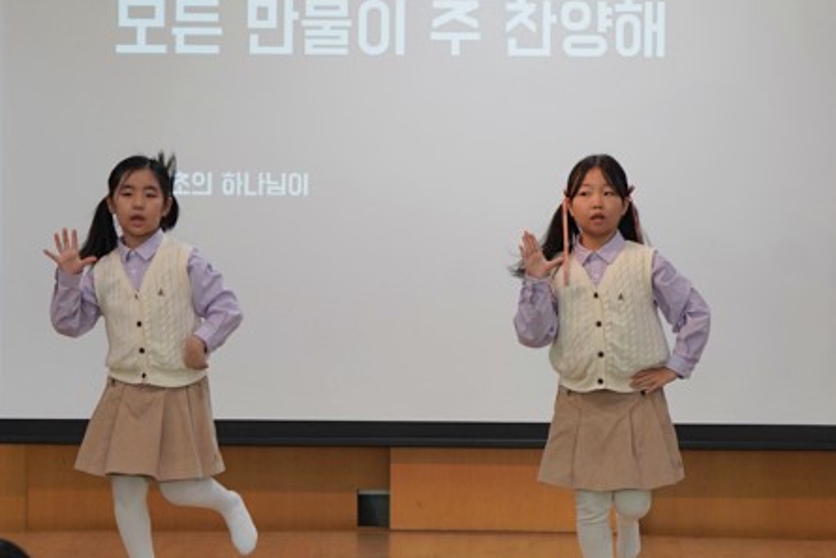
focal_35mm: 184
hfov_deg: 11.2
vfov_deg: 7.5
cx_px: 440
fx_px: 4274
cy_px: 310
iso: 500
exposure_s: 1/160
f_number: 4
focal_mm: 91
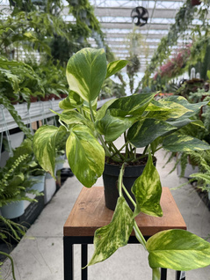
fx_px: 275
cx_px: 141
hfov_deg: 41.3
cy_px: 138
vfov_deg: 53.9
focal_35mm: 34
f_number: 1.78
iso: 100
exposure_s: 1/528
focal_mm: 6.76
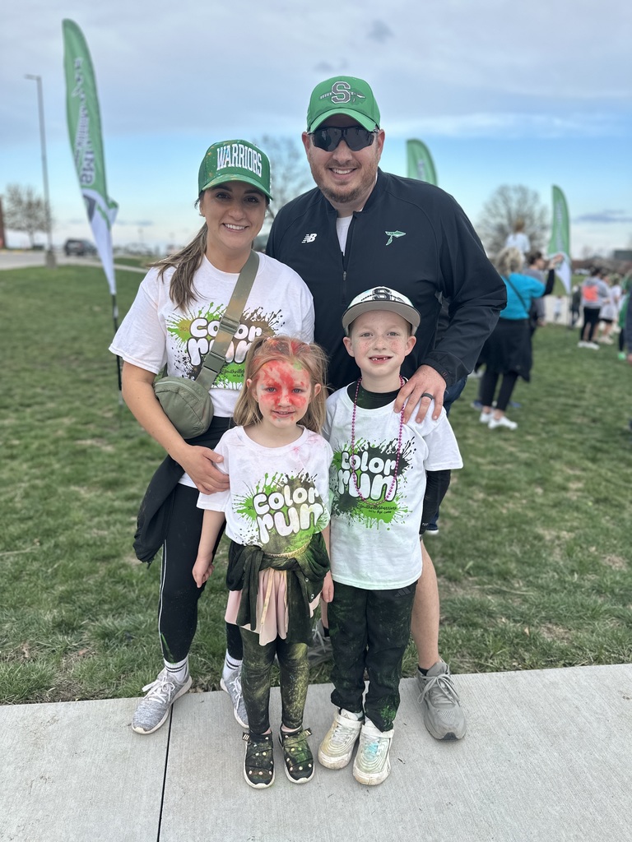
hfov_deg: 56.8
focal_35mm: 24
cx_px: 316
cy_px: 421
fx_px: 584
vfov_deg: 71.6
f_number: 1.78
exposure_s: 1/750
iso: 80
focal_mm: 6.86
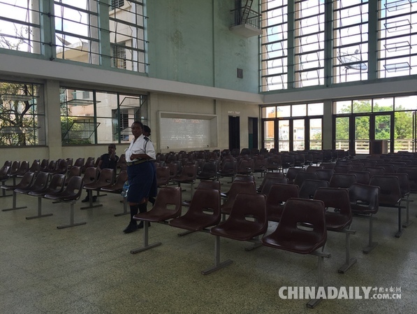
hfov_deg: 61.6
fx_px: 350
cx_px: 208
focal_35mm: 29
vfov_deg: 48.3
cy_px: 157
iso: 32
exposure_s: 1/434
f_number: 2.2
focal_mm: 4.15
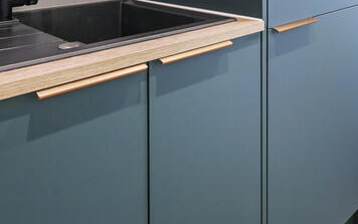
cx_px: 209
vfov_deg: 26.6
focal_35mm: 41
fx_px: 400
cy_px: -66
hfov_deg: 48.0
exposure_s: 1/1.25
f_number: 8
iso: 400
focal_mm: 14
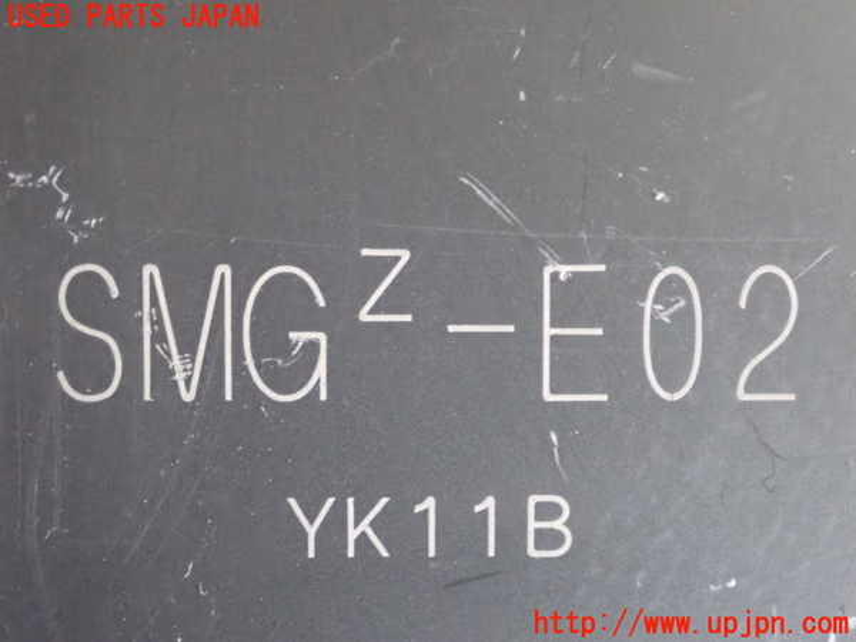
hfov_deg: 27.8
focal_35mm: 70
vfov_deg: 21.0
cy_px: 321
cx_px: 428
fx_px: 1731
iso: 4000
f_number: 4
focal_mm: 12.6
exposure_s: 1/60
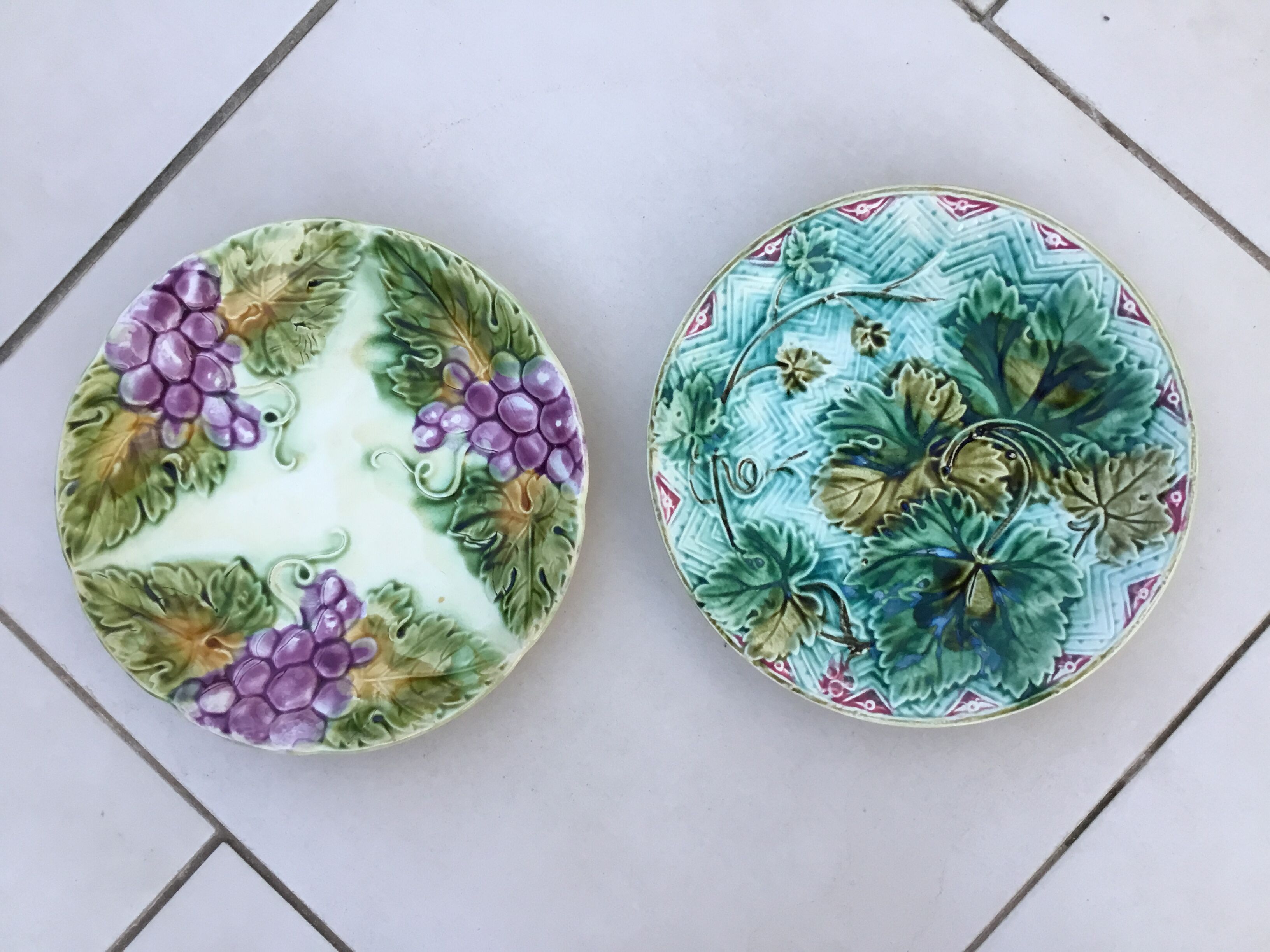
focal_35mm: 31
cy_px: 476
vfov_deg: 45.4
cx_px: 635
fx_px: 1137
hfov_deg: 58.4
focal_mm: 3.3
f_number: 2.4
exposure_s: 1/33
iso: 32
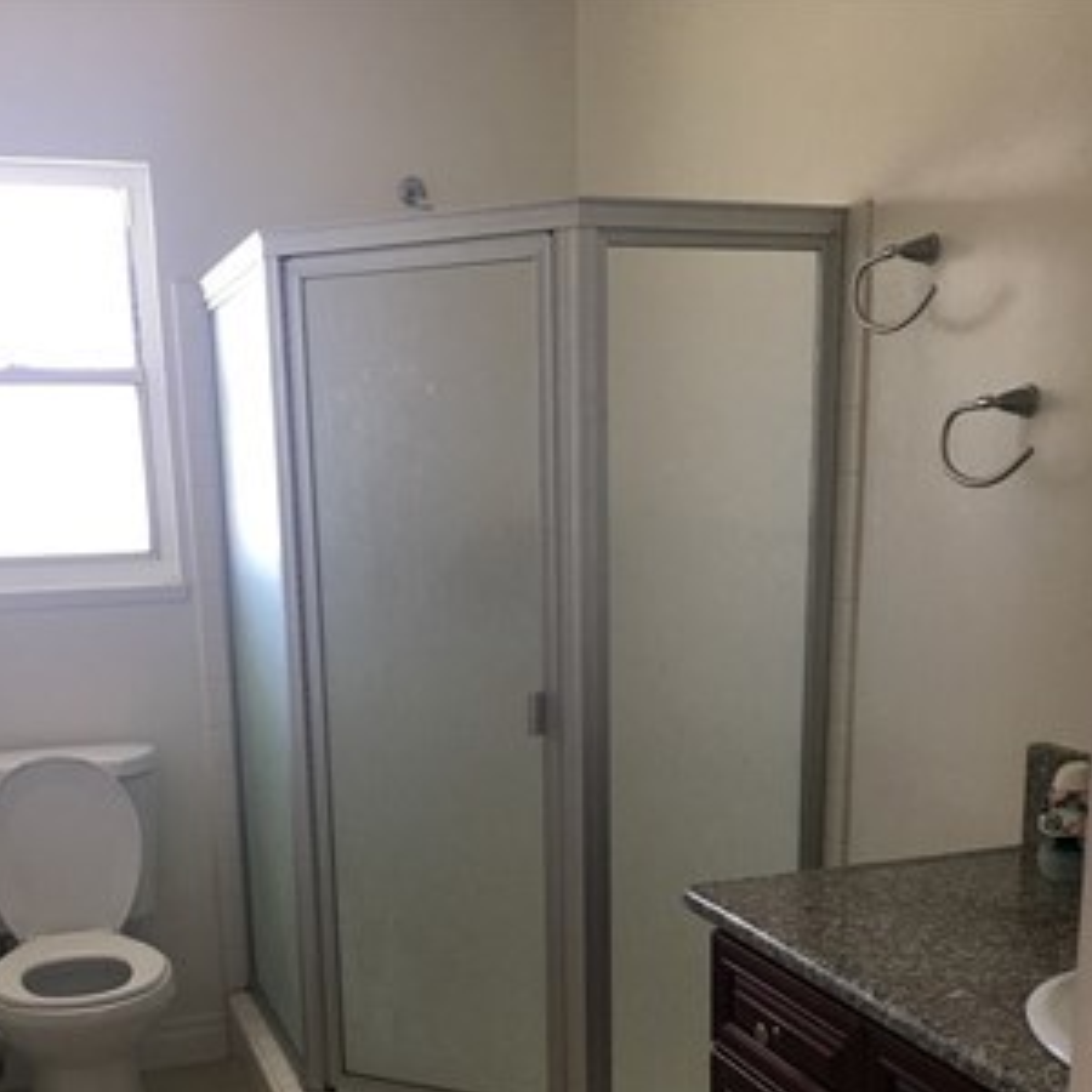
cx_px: 495
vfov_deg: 39.4
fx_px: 1463
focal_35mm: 41
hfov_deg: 40.9
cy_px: 866
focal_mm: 4.15
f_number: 2.2
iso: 40
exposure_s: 1/30
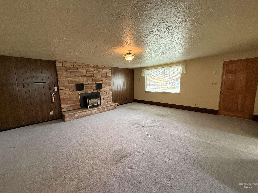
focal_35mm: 14
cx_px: 129
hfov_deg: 102.1
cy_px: 96
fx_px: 104
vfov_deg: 85.7
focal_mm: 2.22
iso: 500
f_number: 2.2
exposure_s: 1/60
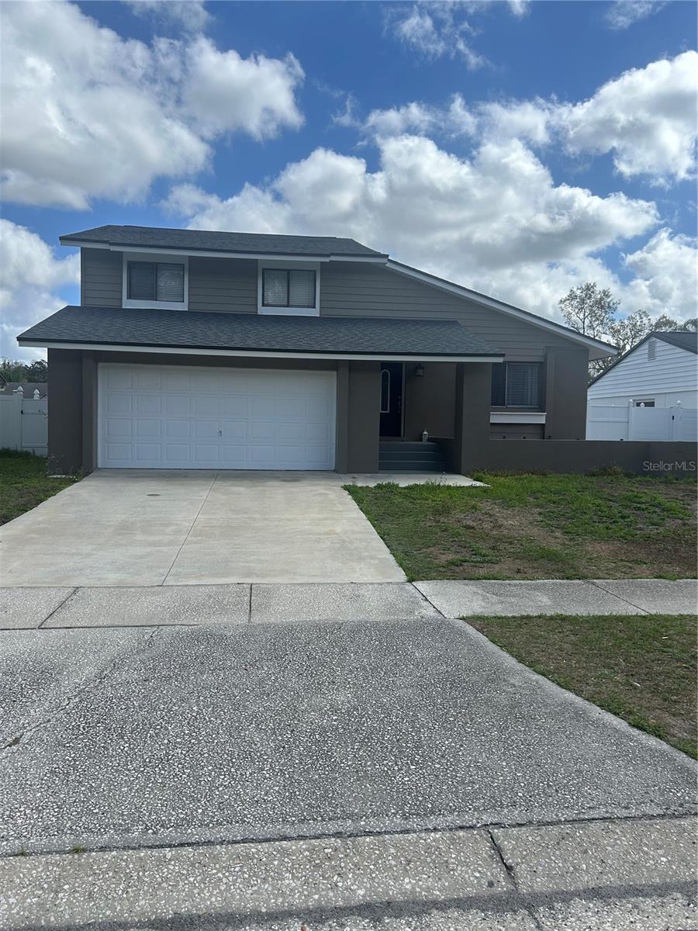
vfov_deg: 67.3
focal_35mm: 26
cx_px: 349
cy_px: 466
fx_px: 699
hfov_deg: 53.1
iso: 50
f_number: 1.5
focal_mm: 5.7
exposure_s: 1/4630
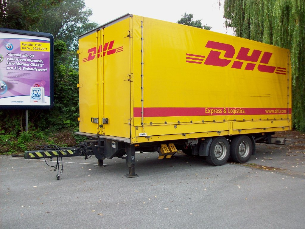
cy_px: 114
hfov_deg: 54.0
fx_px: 300
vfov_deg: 41.8
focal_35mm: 34
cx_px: 152
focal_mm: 5.7
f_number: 2.8
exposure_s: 1/207
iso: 80
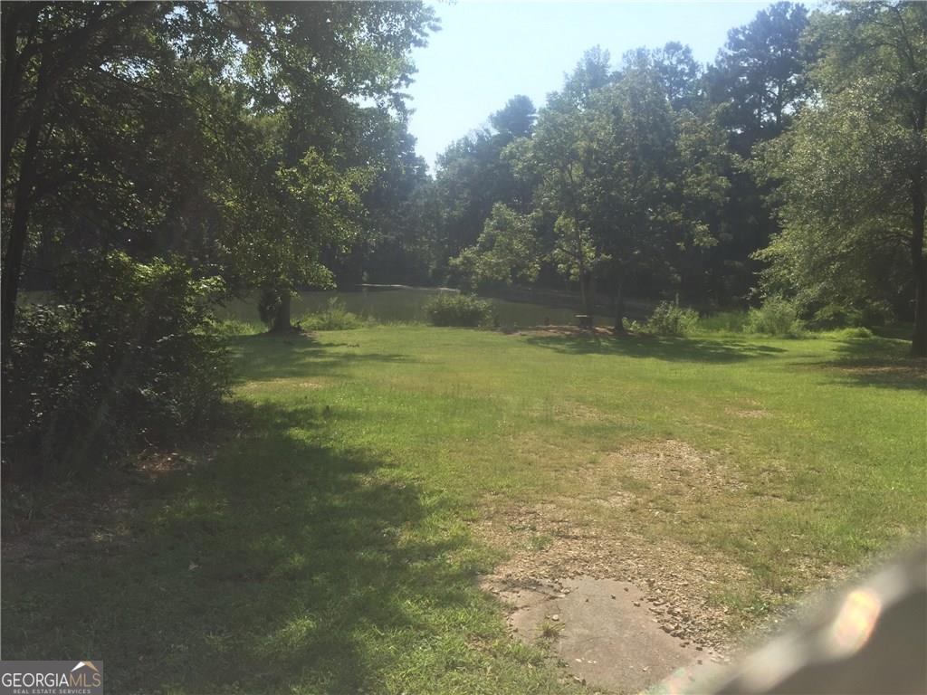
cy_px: 348
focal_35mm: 29
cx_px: 464
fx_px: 777
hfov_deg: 61.7
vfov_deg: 48.2
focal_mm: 4.15
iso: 32
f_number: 2.2
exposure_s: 1/1236
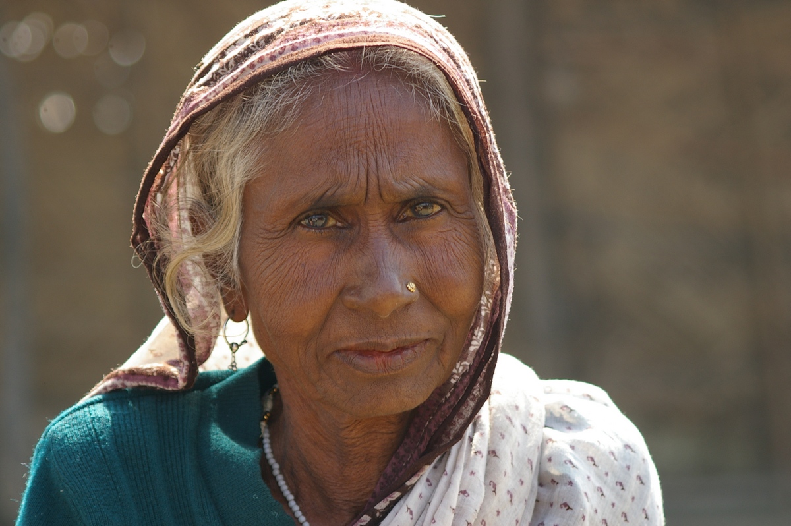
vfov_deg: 9.1
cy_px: 263
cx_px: 396
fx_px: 3293
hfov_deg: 13.7
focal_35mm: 150
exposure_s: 1/180
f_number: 5.6
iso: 200
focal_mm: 100
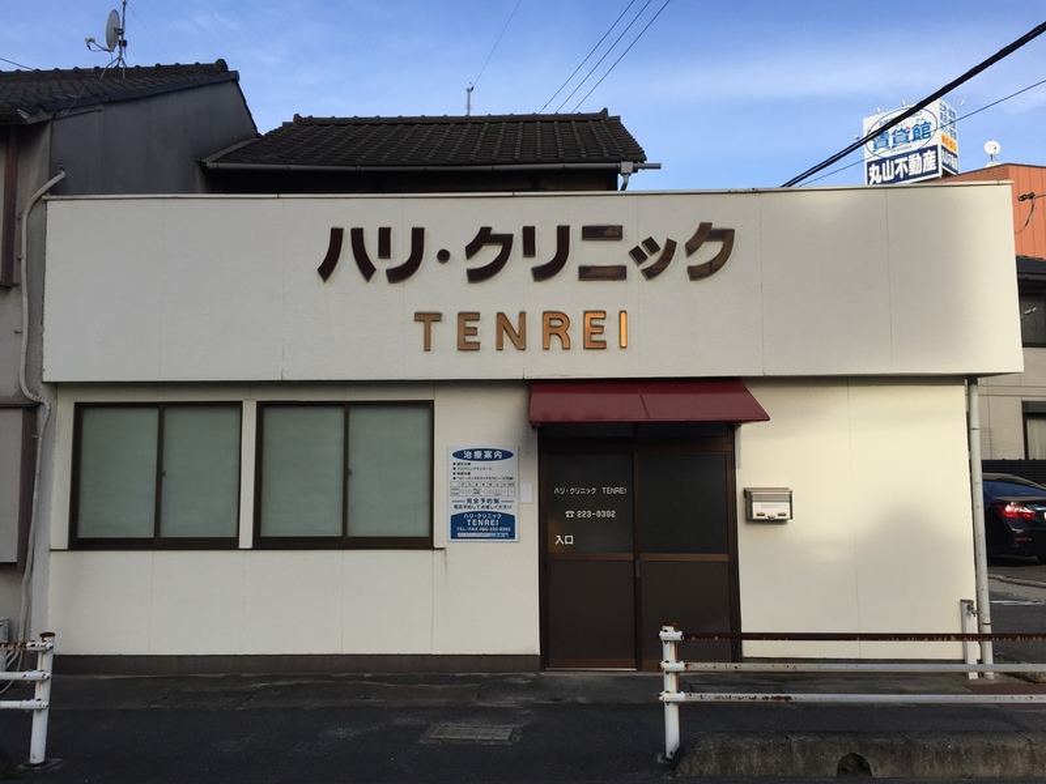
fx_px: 876
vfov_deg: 48.2
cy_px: 392
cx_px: 523
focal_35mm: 29
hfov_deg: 61.7
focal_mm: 4.15
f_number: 2.2
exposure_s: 1/1099
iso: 32
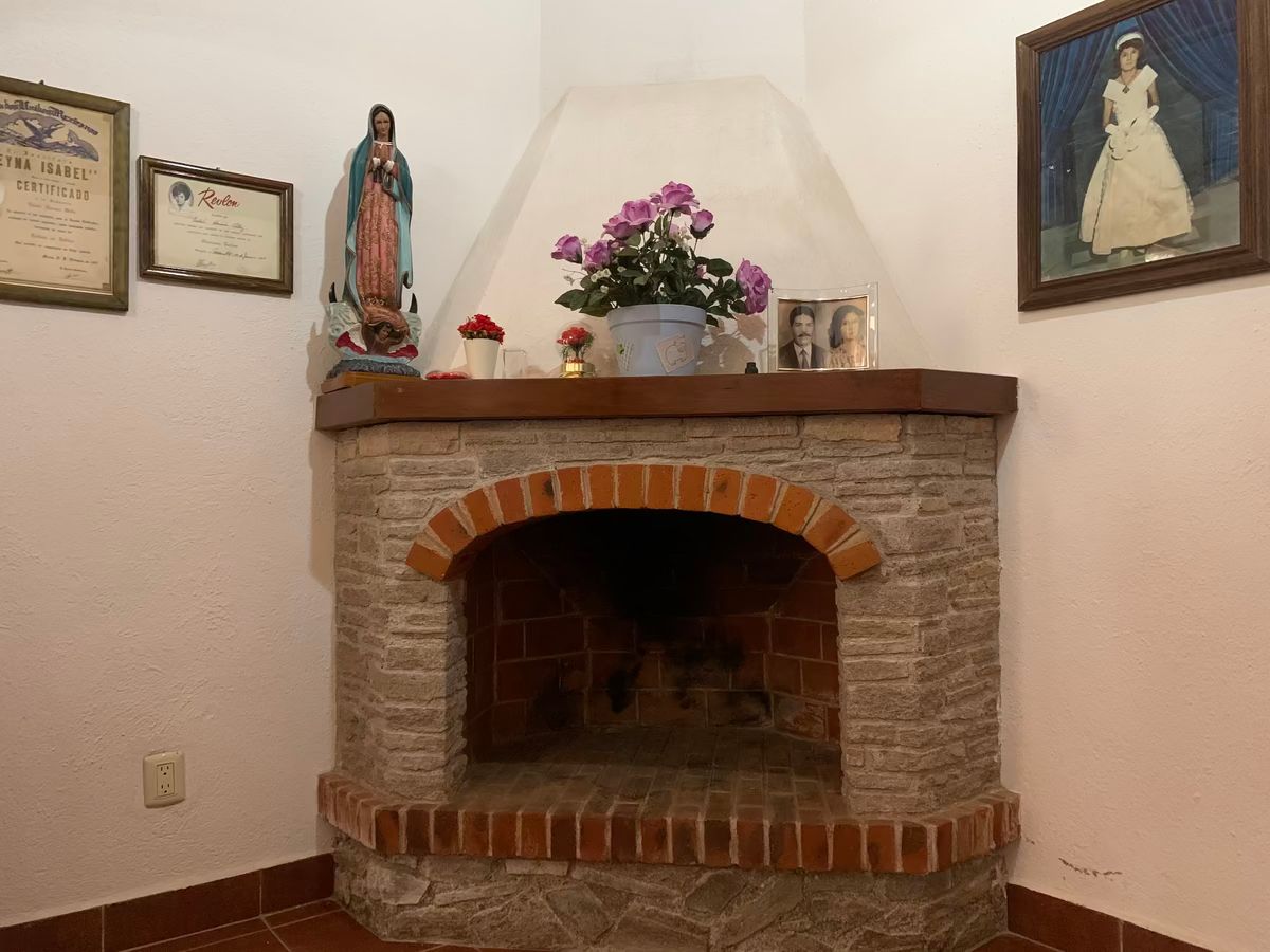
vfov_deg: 53.1
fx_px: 954
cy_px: 476
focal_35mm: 26
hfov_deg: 67.3
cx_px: 635
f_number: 1.8
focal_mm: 4.25
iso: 400
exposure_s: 1/30
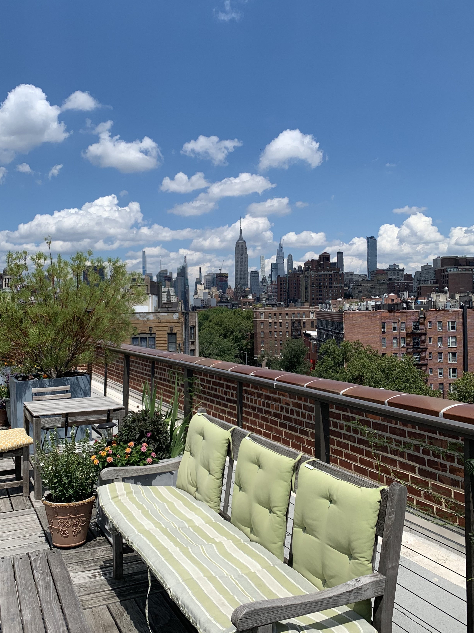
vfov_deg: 56.8
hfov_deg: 44.1
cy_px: 309
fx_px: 584
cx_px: 218
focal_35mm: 32
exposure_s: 1/3650
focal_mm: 4.25
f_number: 1.8
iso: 25
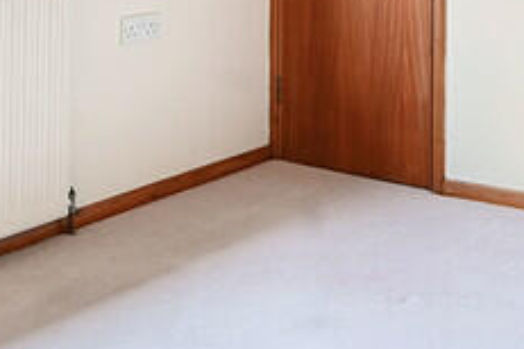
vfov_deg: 17.5
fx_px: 1033
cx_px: 533
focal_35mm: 71
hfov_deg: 26.8
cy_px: -148
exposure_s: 1/5
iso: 320
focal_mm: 16
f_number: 8
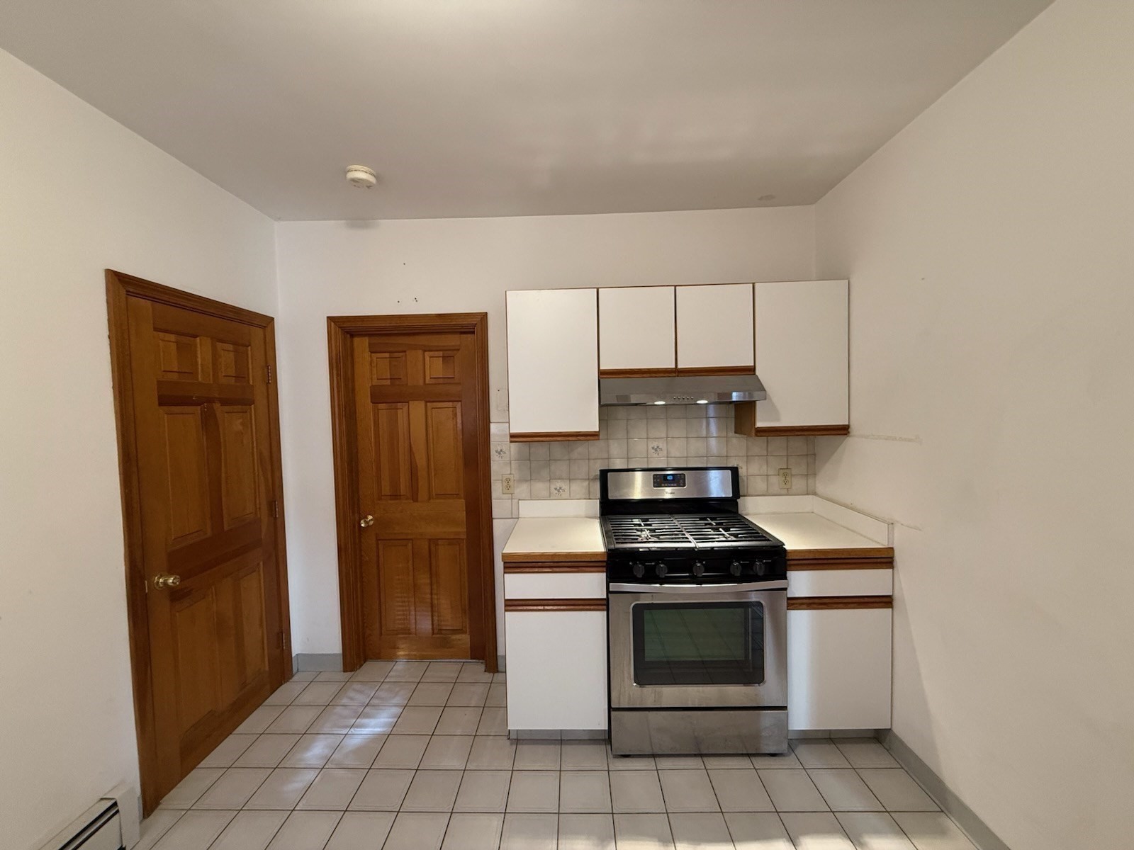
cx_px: 567
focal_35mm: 14
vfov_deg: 85.7
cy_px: 425
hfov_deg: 102.1
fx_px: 459
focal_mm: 2.22
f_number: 2.2
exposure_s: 1/60
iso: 320
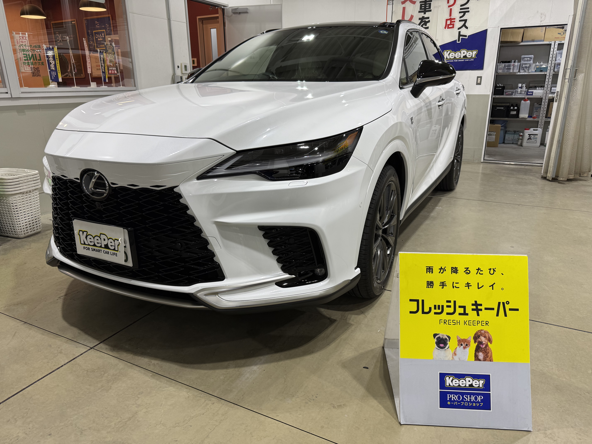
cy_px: 222
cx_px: 296
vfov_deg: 56.8
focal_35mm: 24
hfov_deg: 71.6
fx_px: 410
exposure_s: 1/120
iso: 80
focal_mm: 6.76
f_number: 1.78
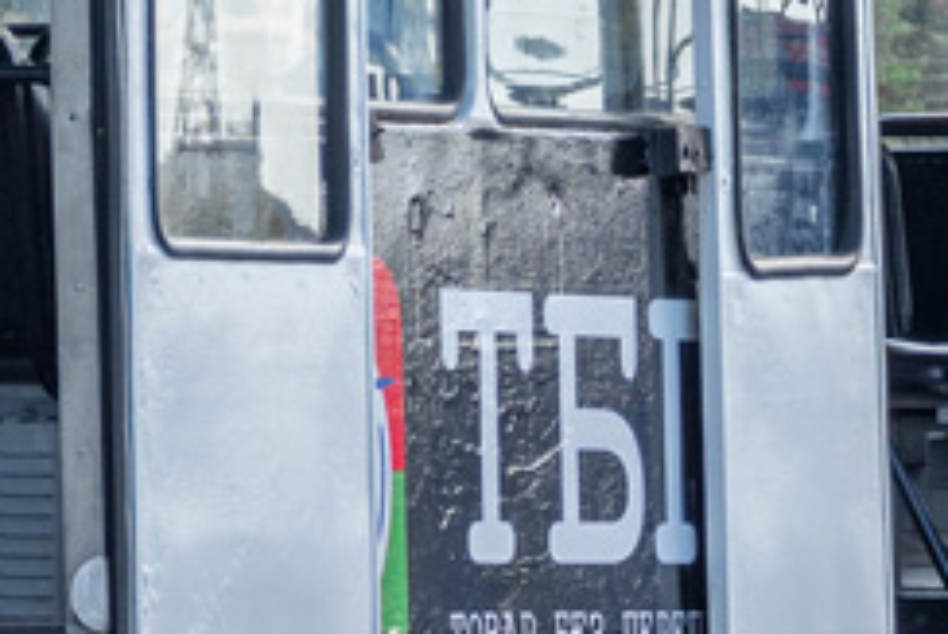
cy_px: -231
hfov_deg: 3.7
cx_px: 280
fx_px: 14570
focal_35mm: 553
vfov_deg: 2.5
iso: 100
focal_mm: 62
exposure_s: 1/250
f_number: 5.6
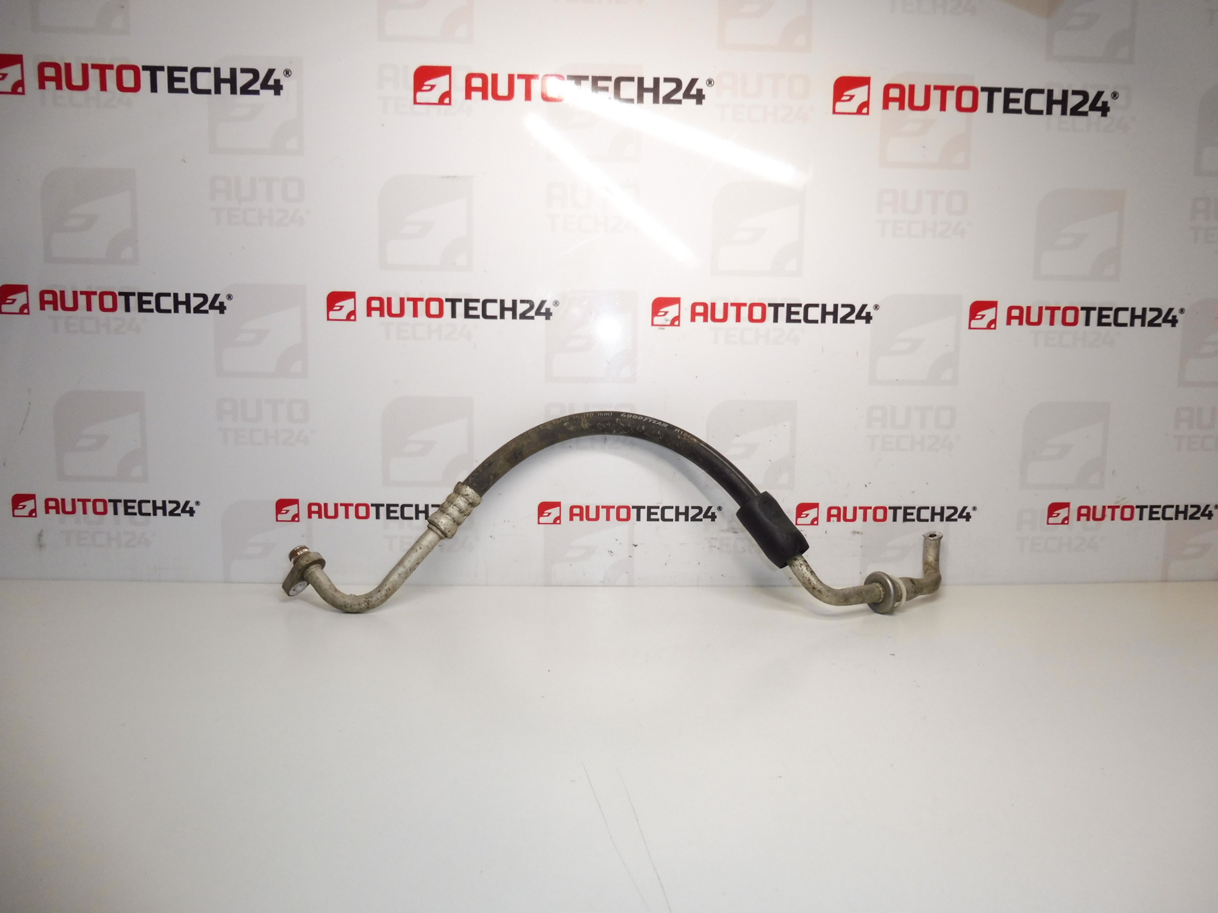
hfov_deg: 71.6
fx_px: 844
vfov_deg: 56.8
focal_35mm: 24
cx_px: 609
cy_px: 456
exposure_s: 1/160
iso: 200
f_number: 3.5
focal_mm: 4.3
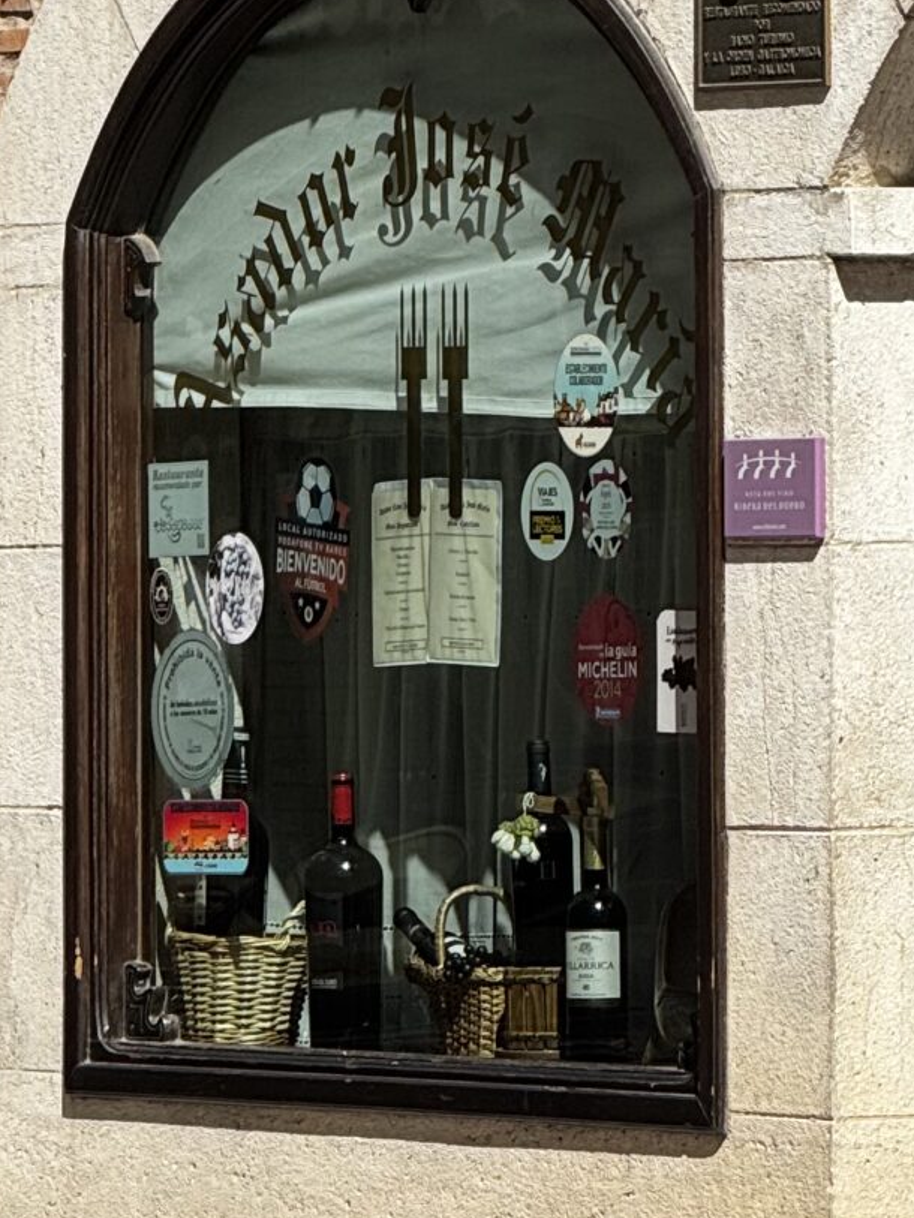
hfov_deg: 3.9
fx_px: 13304
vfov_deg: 5.2
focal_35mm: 378
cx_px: 539
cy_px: 63
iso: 50
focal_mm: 15.66
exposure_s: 1/1271
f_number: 2.8
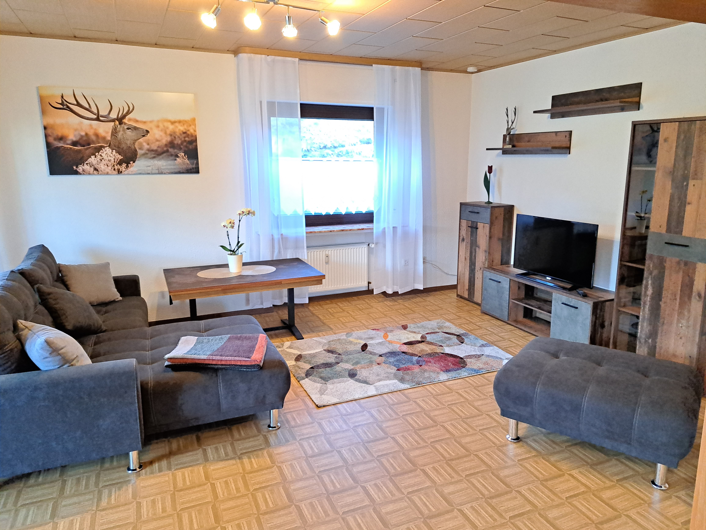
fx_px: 489
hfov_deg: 71.6
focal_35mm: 24
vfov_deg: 56.8
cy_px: 265
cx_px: 353
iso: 320
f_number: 1.8
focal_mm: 5.23
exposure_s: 1/50
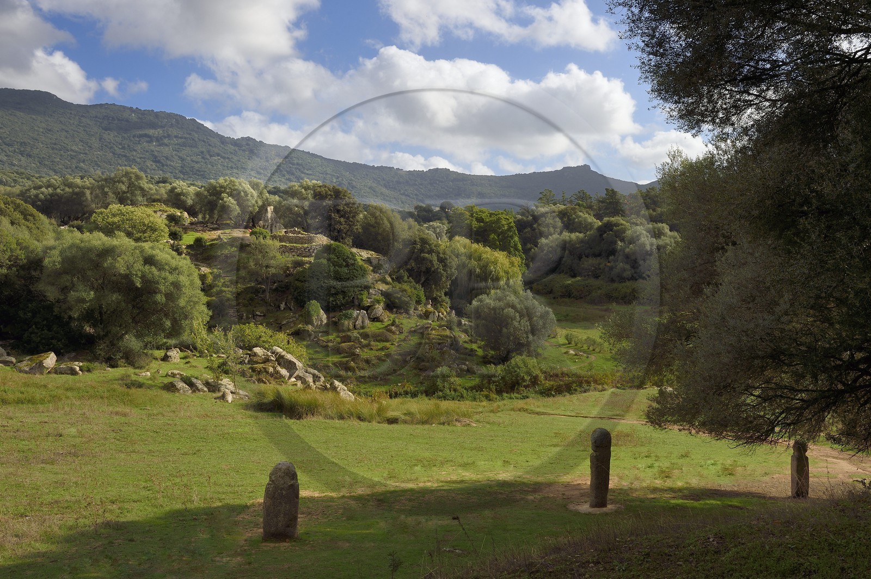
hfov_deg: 58.8
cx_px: 436
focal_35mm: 32
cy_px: 290
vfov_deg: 41.0
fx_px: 774
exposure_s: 1/250
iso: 250
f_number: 13
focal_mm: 32
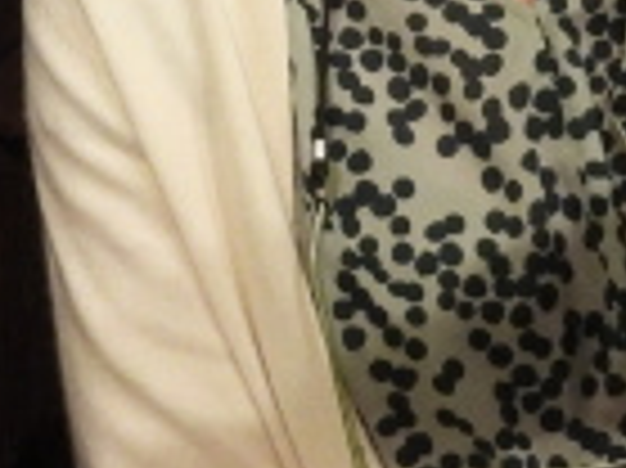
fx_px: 32054
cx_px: 171
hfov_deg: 1.1
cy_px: -79
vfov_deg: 0.8
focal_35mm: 1774
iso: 400
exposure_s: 1/60
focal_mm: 53.5
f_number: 5
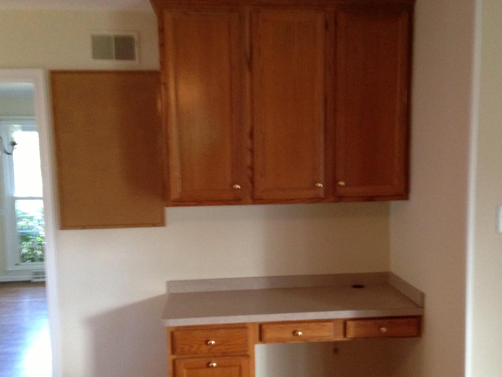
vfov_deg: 36.7
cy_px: 220
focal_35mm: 39
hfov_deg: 47.8
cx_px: 267
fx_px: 566
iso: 400
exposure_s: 1/17
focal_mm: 4.13
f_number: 2.4
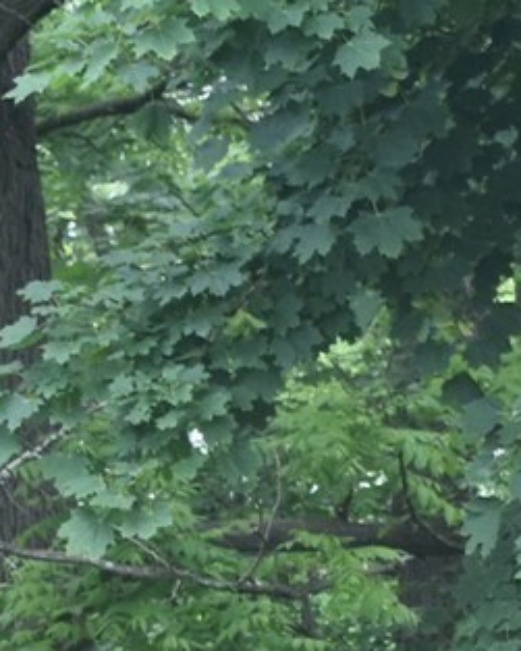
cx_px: 376
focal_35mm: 257
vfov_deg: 7.3
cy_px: 1243
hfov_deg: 6.0
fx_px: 4956
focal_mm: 28
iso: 400
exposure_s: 1/100
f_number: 5
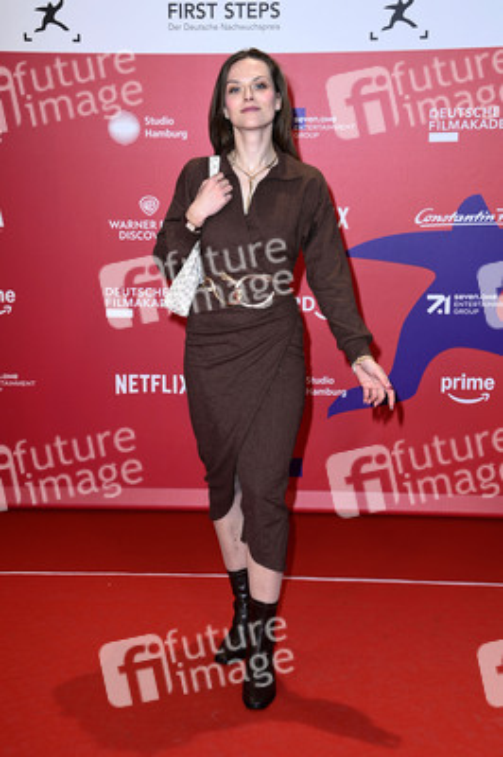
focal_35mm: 56
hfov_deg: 24.2
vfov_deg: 35.7
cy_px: 378
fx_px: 1176
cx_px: 252
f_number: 6.3
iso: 800
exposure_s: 1/250
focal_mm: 56
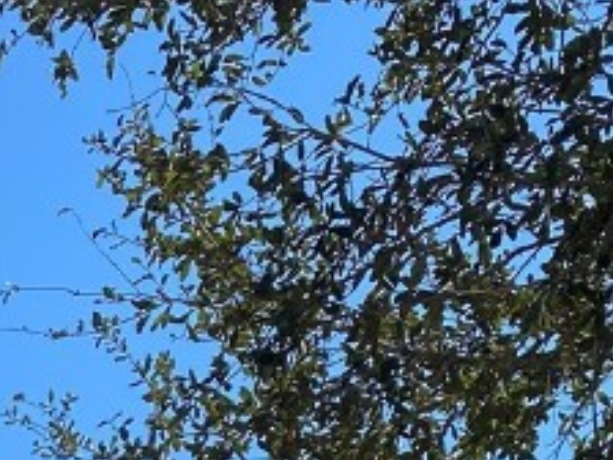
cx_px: -353
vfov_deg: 10.9
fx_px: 2107
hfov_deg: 15.1
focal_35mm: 119
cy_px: 1027
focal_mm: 4.25
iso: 32
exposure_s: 1/2358
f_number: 1.8
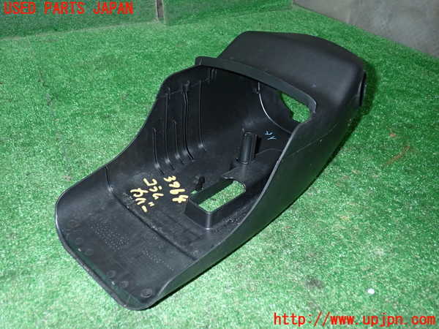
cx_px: 220
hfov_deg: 60.0
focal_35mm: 30
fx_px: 380
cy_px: 164
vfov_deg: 46.8
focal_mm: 5.4
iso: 500
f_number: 6.3
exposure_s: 1/30
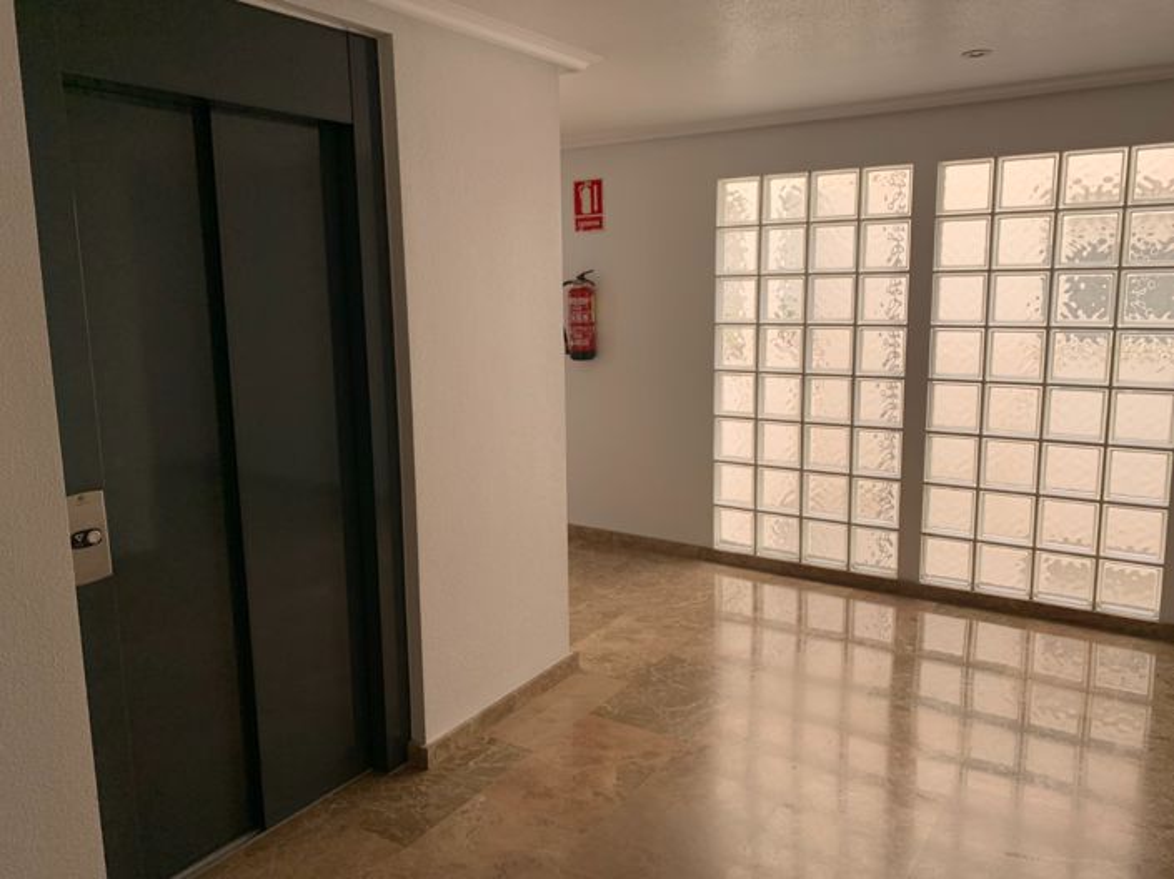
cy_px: 440
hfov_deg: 67.3
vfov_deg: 53.0
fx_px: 881
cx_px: 587
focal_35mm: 26
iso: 50
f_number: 1.8
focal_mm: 4.25
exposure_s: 1/121
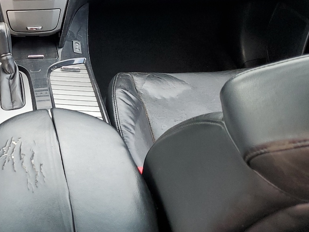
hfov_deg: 32.8
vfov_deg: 26.8
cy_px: 66
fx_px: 482
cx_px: 3
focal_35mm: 54
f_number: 1.5
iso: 79
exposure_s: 1/120
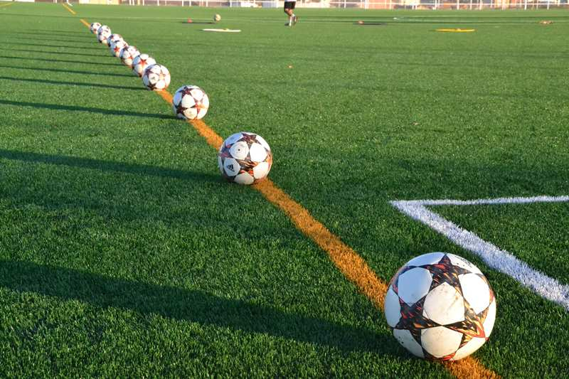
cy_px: 190
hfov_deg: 29.9
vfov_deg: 20.2
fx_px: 1067
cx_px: 284
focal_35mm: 68
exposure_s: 1/640
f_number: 13
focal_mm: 45
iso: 3200
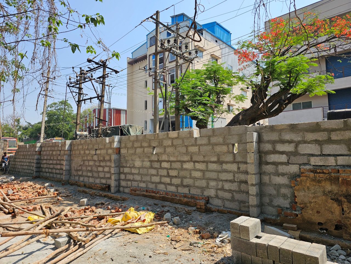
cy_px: 132
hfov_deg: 73.9
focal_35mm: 23
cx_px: 176
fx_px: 233
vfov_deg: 58.9
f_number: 1.7
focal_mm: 6.3
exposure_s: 1/541
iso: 10
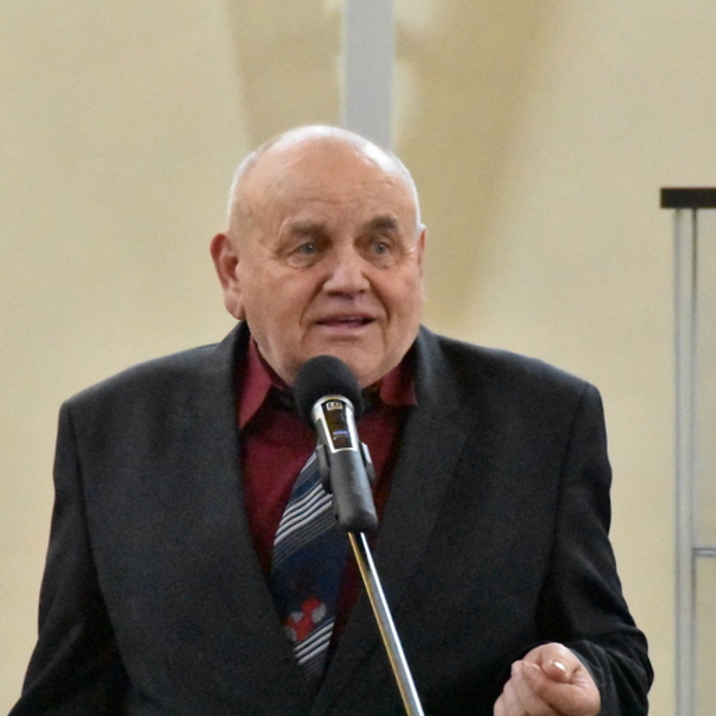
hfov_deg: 3.0
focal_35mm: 594
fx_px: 13900
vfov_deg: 3.0
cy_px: 392
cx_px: 421
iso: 22800
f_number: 5.6
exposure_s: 1/320
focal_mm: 200
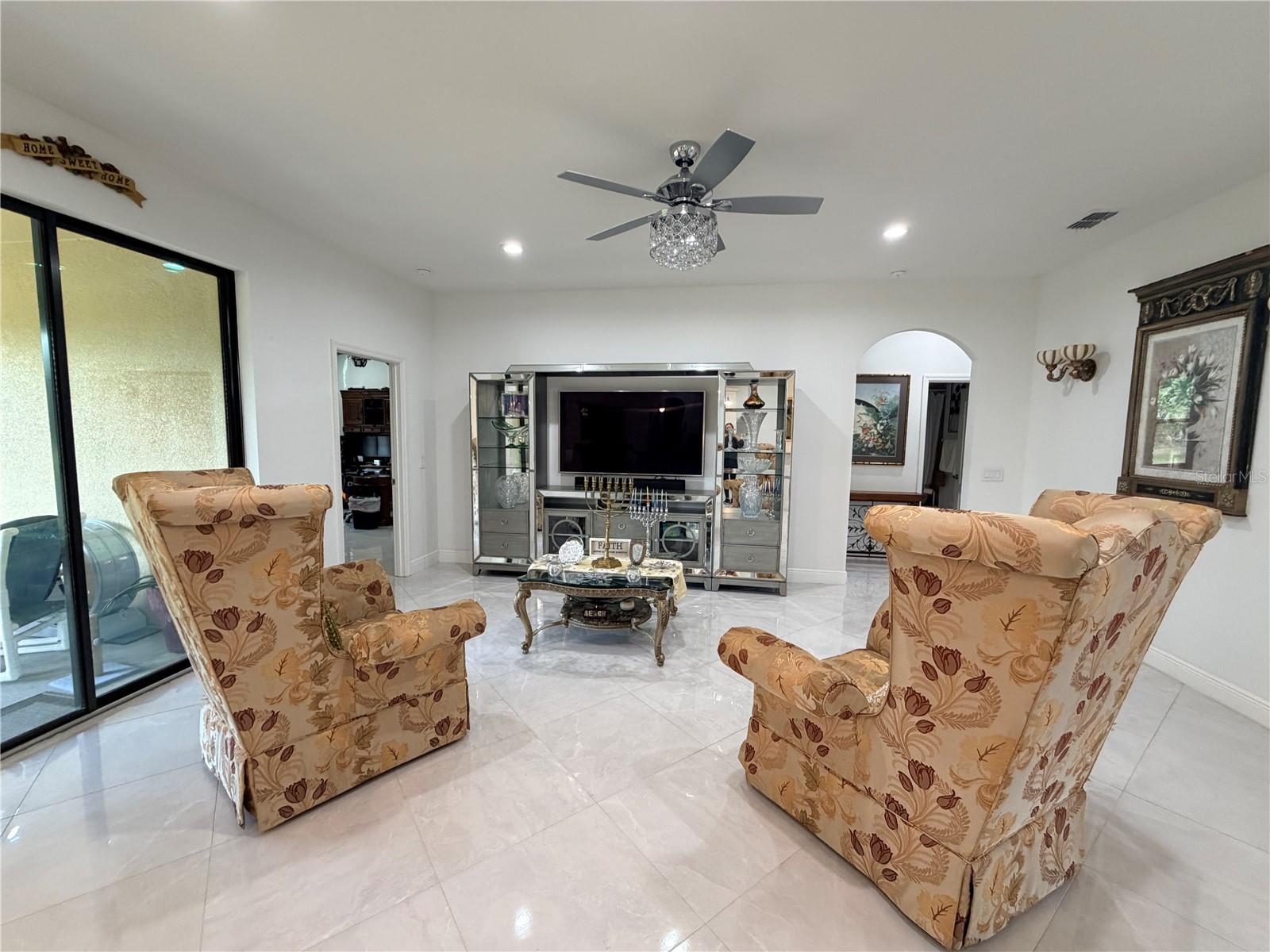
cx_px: 635
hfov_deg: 102.1
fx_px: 514
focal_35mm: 14
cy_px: 476
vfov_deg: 85.7
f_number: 2.2
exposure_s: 1/120
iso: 320
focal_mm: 2.22
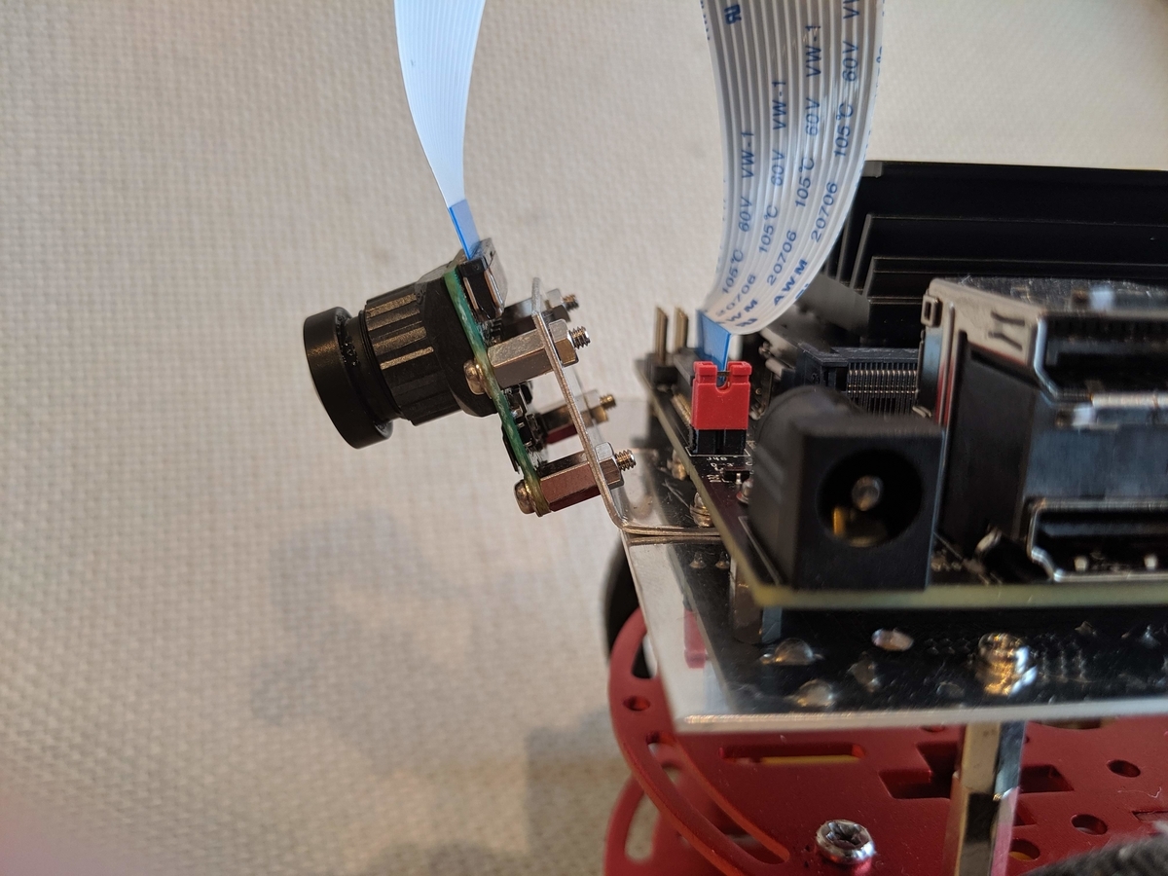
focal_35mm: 27
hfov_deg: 65.3
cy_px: 438
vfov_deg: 51.4
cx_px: 584
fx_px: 911
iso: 130
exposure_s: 1/24
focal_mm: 4.44
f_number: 1.8
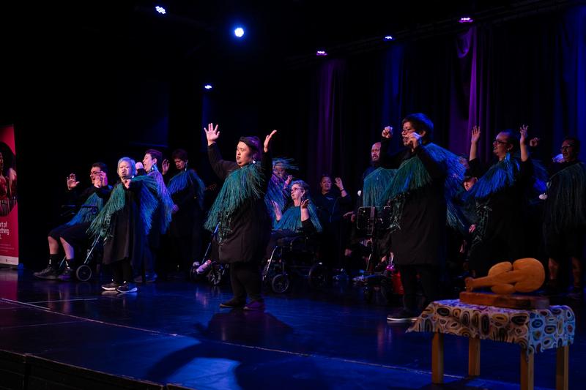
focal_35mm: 42
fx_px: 683
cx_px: 293
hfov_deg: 46.4
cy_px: 195
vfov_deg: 31.9
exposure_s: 1/200
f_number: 4
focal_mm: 42
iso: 1250
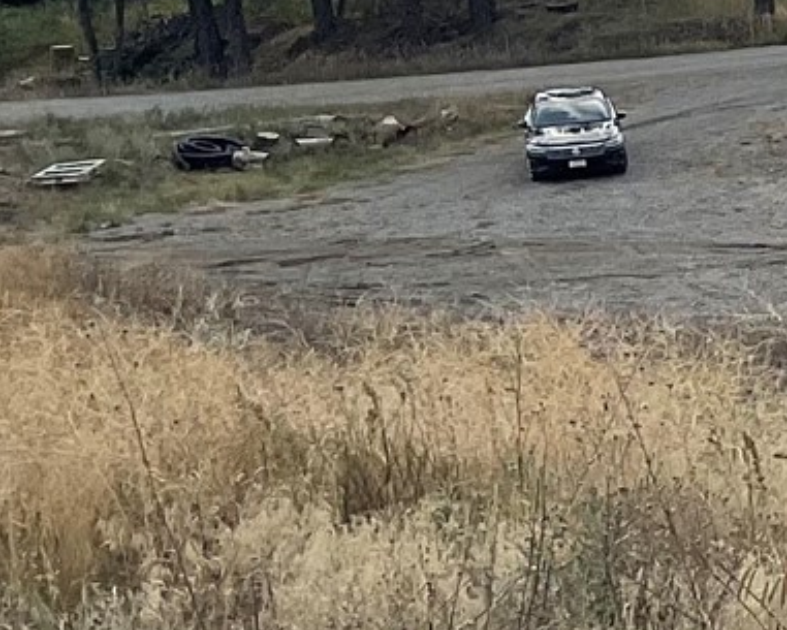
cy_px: 262
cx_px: 1781
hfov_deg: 11.0
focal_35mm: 152
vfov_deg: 10.2
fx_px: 3541
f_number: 1.8
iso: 20
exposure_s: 1/3322
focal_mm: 3
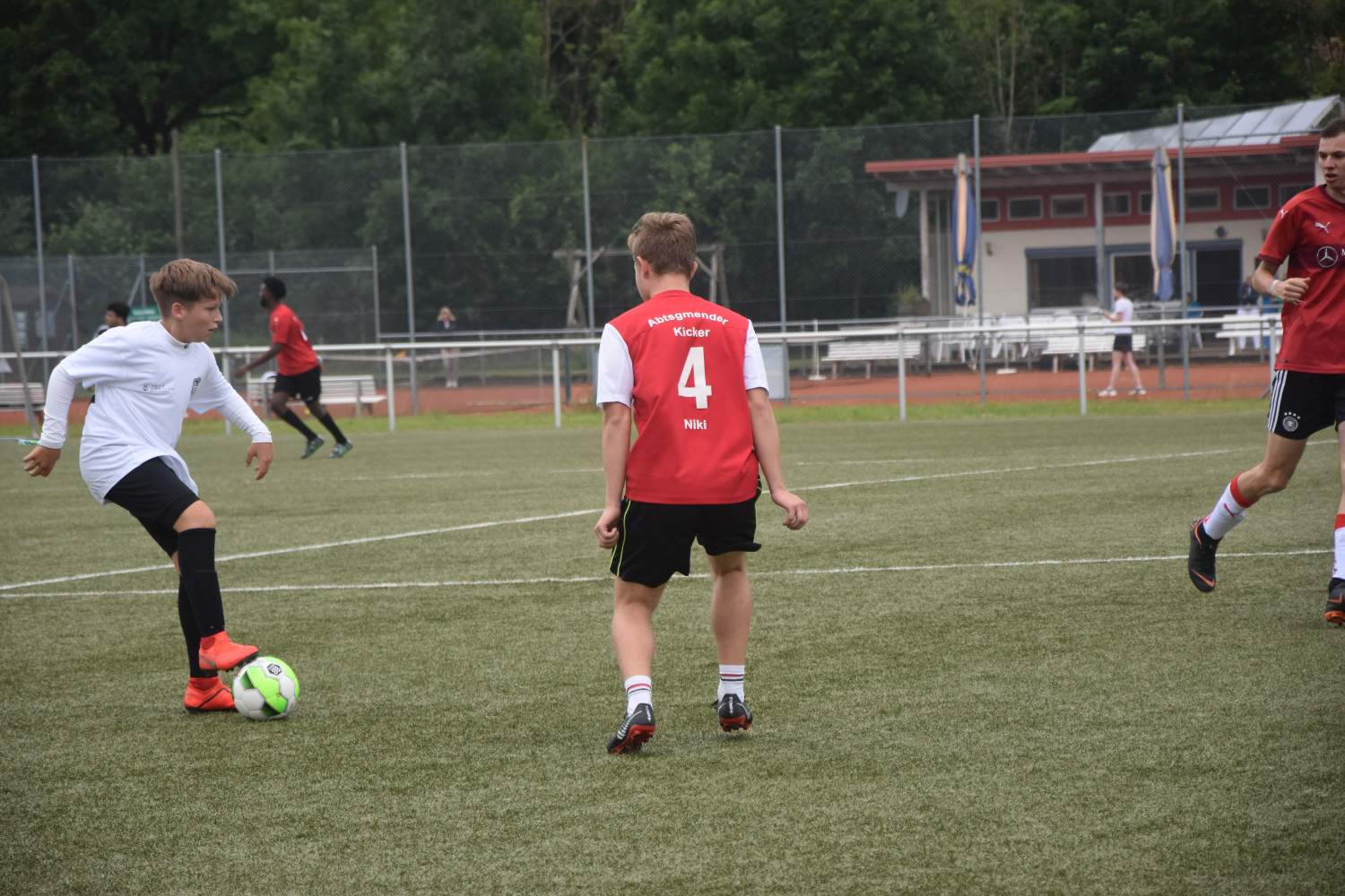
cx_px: 672
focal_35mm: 158
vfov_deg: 8.7
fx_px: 5884
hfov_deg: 13.0
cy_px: 448
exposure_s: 1/1000
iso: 400
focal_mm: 105
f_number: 5.6
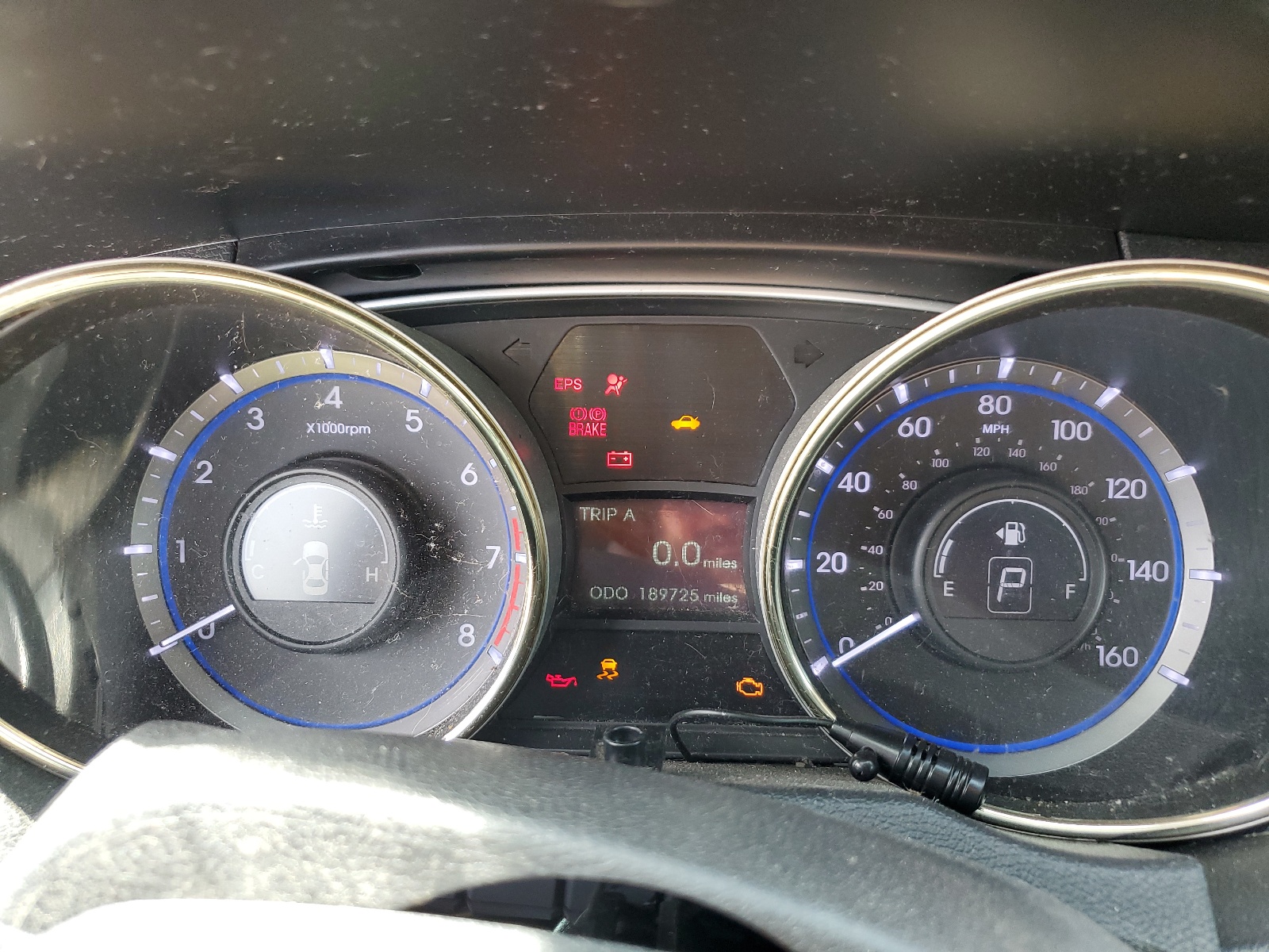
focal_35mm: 26
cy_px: 476
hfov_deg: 67.3
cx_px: 634
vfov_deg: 53.1
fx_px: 953
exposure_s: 1/120
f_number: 1.5
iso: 95
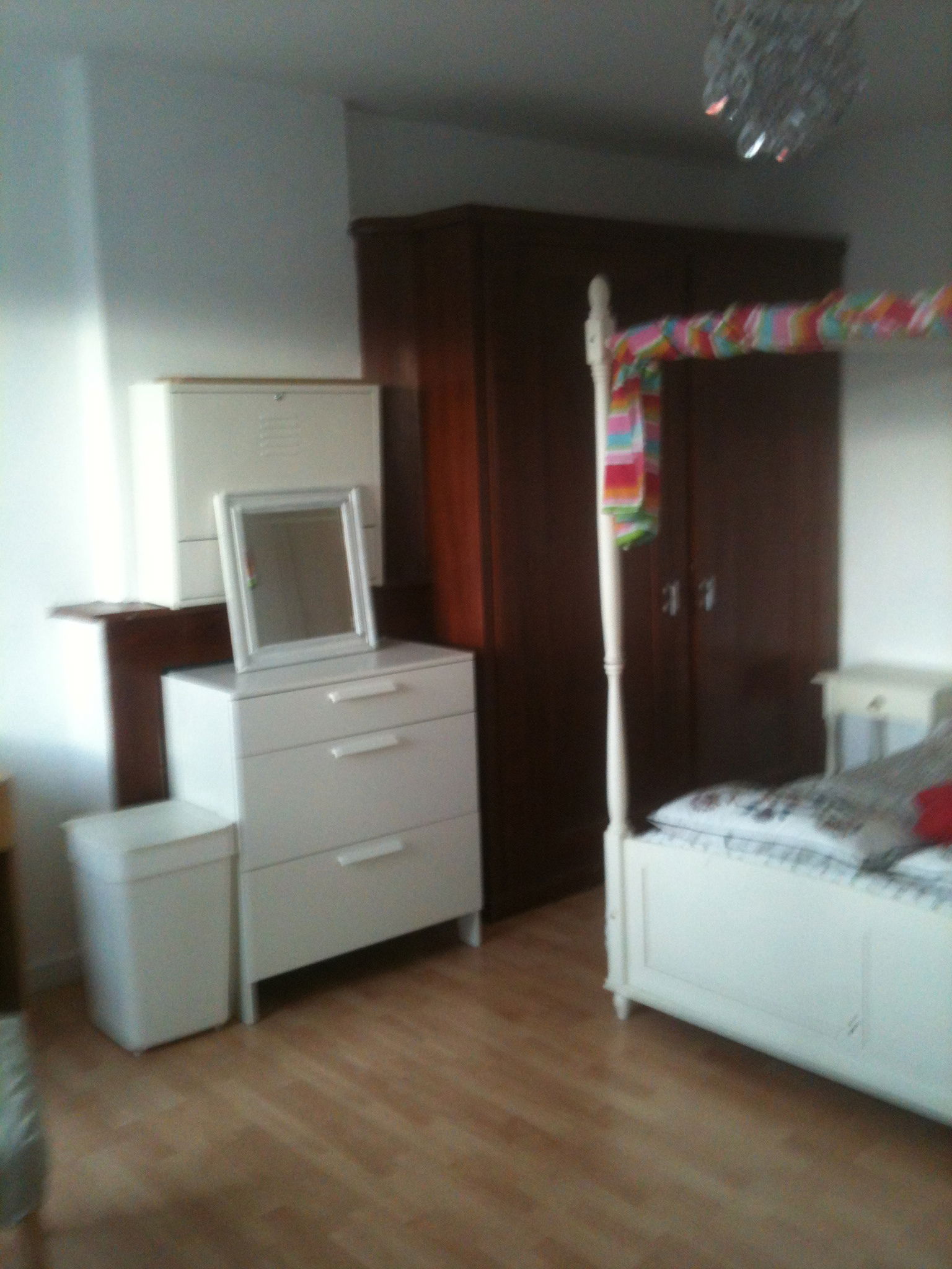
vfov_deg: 52.6
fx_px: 1283
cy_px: 634
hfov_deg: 40.7
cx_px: 476
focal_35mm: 35
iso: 125
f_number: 2.8
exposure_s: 1/17
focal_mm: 3.85
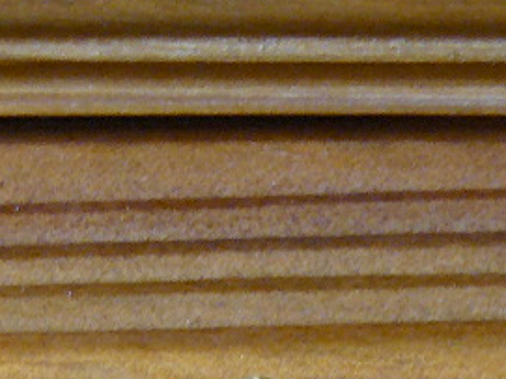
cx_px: 258
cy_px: 601
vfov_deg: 8.5
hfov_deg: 11.6
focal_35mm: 170
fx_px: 2484
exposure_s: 1/13
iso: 200
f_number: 2.8
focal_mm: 6
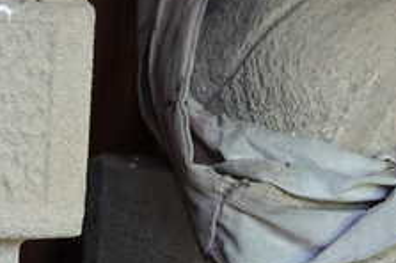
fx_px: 1516
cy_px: 580
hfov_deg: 14.6
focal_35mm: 138
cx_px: -32
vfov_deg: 9.1
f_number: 3.5
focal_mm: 11.29
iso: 250
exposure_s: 1/30
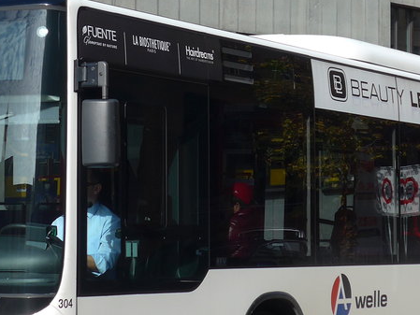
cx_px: 204
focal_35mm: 139
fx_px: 1687
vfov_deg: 10.7
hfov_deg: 14.2
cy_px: 108
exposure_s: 1/1000
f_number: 3.3
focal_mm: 10.7
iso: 80
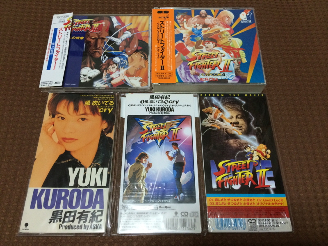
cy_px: 123
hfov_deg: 60.0
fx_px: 284
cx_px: 164
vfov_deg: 46.8
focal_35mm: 30
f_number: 2.2
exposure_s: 1/30
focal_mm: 4.12
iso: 200
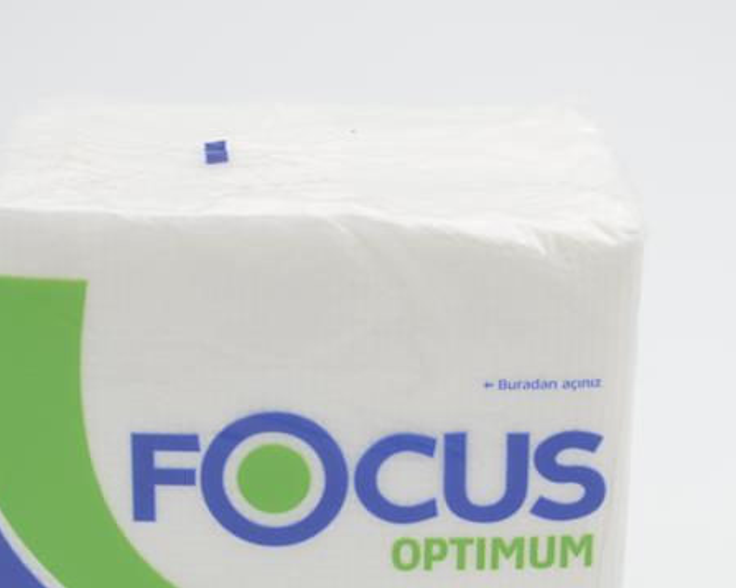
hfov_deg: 15.3
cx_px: 334
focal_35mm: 126
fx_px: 2743
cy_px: 506
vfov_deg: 12.2
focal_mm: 40
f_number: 5.3
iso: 100
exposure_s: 1/60
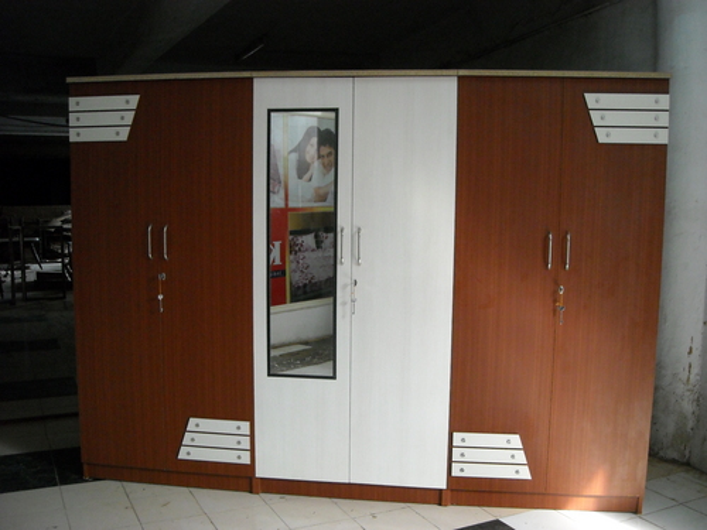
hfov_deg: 52.6
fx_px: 715
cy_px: 265
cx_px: 354
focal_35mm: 35
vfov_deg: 40.7
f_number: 2.8
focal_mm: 5.7
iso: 295
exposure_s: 1/60
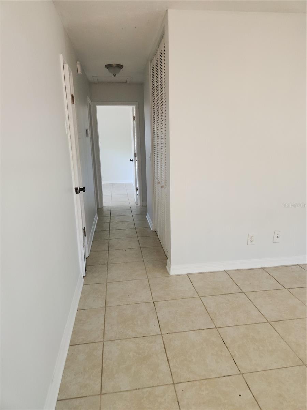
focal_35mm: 23
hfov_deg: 58.9
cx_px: 154
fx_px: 272
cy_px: 205
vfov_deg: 73.9
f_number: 1.8
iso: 200
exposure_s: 1/40
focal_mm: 5.4
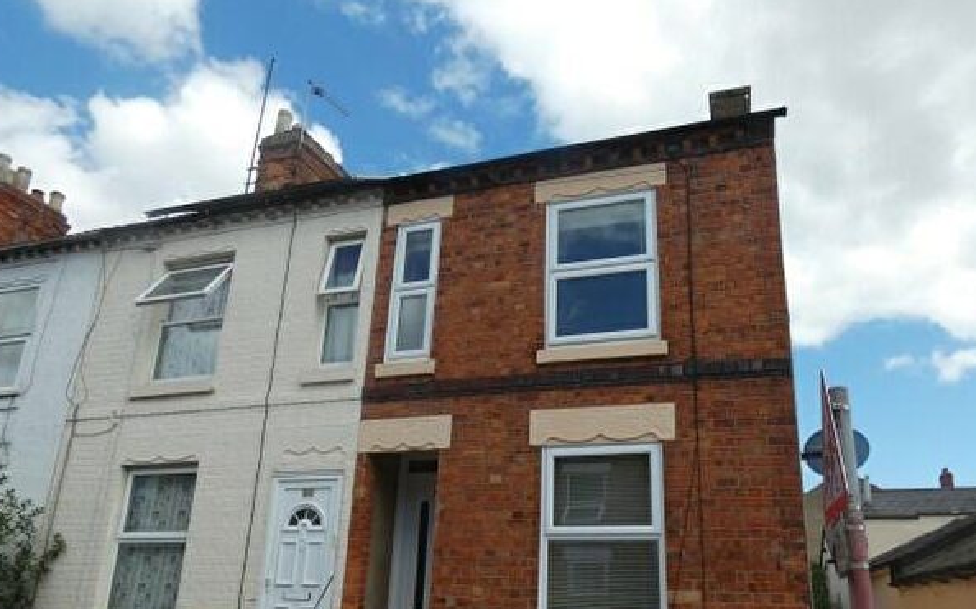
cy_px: 396
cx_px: 524
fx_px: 665
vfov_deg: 48.6
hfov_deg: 72.5
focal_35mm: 25
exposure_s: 1/800
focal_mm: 3.6
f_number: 3.2
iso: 80
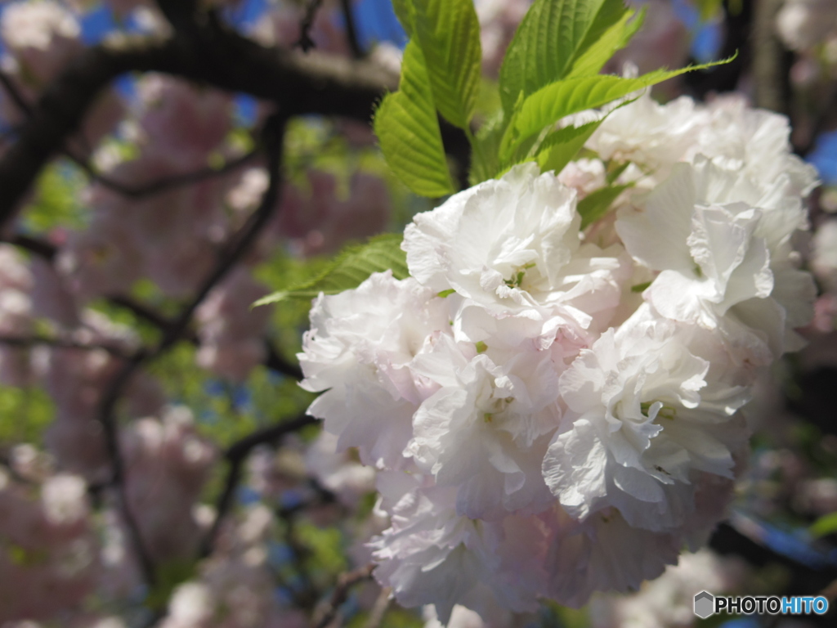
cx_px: 418
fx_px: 1136
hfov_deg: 40.4
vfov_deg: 30.9
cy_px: 314
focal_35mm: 47
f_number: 2.5
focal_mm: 8.5
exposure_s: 1/800
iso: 125
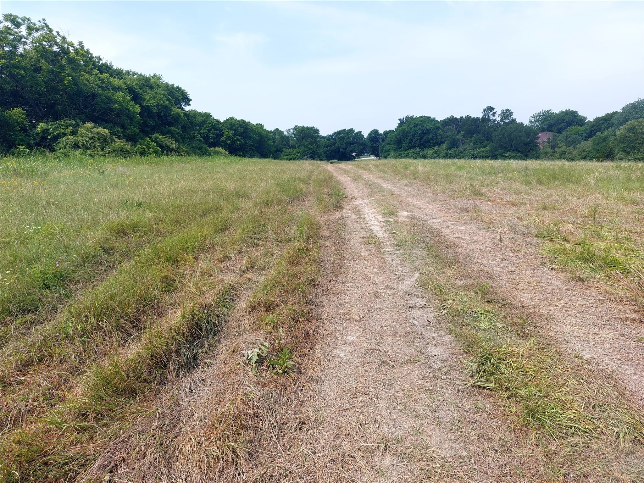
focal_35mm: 24
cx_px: 322
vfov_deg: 56.8
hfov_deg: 71.6
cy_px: 242
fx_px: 446
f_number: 1.8
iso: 25
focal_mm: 5.23
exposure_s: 1/894
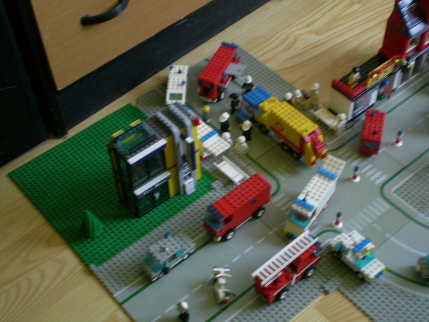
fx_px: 632
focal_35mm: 51
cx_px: 223
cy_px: 185
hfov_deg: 37.5
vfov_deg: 28.5
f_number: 3.5
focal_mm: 7.4
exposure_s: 1/35.8
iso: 200
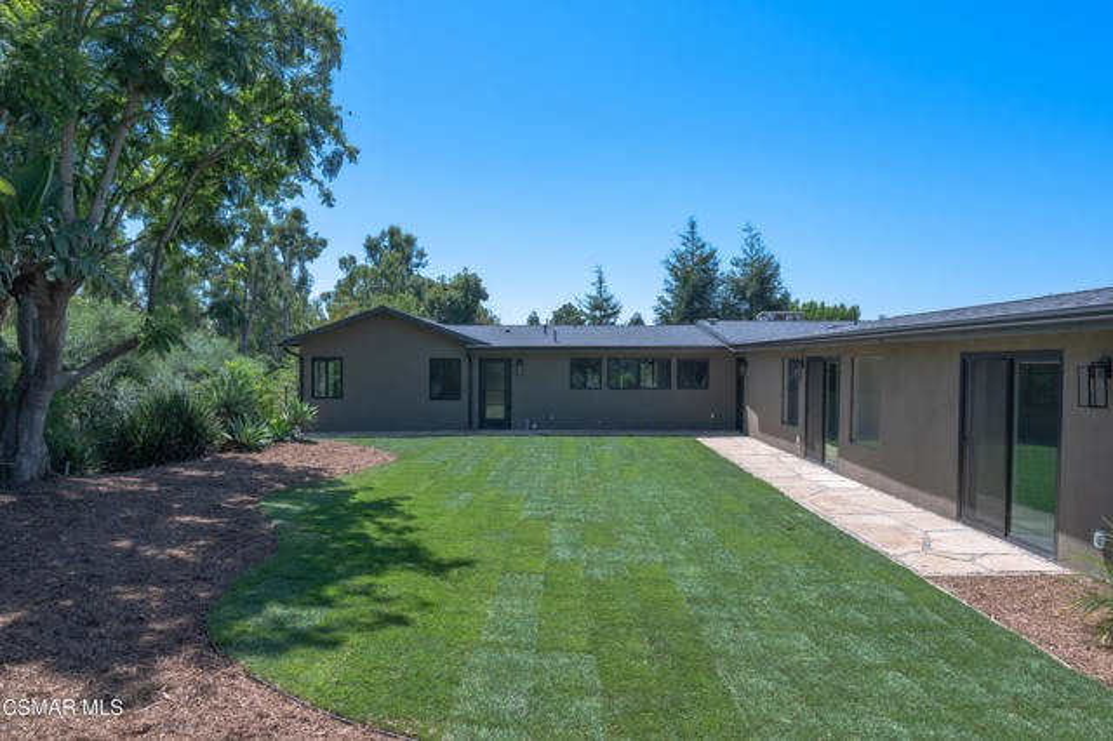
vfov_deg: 56.1
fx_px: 695
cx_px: 556
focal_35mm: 22
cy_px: 370
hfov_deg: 77.4
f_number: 9
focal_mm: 22.5
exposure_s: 1/3200
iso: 400
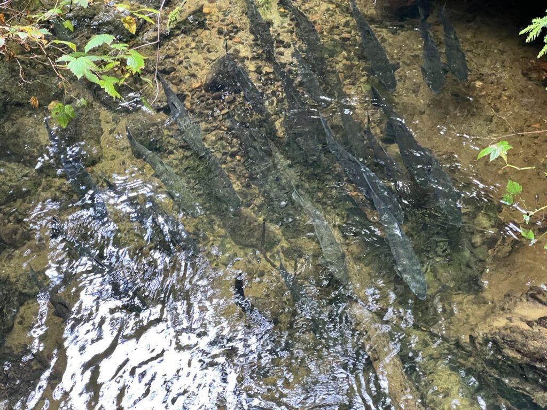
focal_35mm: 77
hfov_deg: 25.3
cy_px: 205
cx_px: 274
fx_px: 1217
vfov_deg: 19.1
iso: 400
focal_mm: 9
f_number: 2.8
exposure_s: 1/60
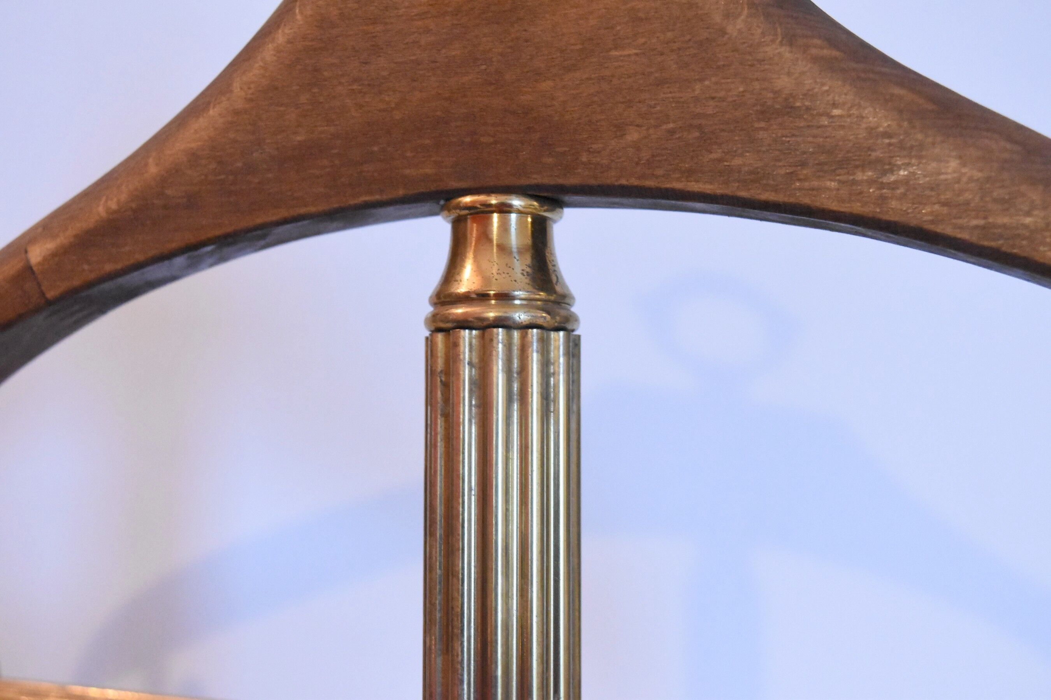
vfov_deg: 26.5
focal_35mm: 51
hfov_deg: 38.9
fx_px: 1489
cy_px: 350
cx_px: 526
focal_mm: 34
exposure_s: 1/125
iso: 8000
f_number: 5.6
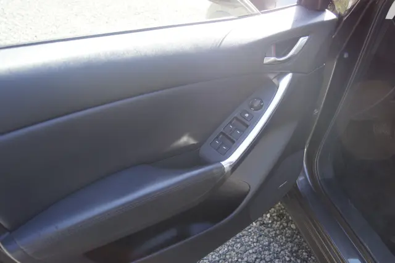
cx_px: 198
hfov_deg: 62.0
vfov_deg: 43.6
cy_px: 132
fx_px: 329
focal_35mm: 30
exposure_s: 1/40
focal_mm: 20
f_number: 4
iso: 100
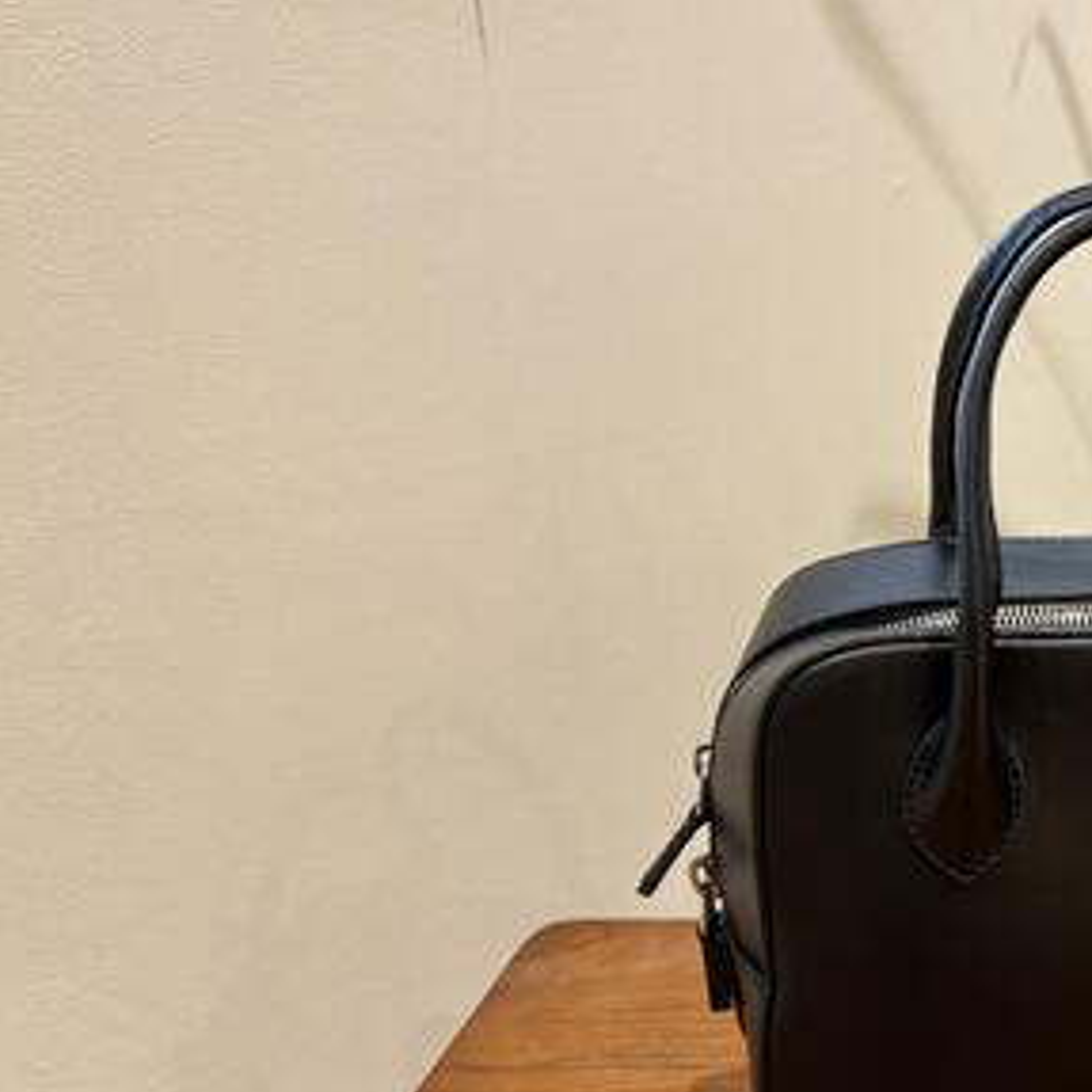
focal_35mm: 48
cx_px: 1107
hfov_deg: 32.4
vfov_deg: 35.2
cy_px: 670
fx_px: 1713
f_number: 1.6
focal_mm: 5.96
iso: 160
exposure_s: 1/60
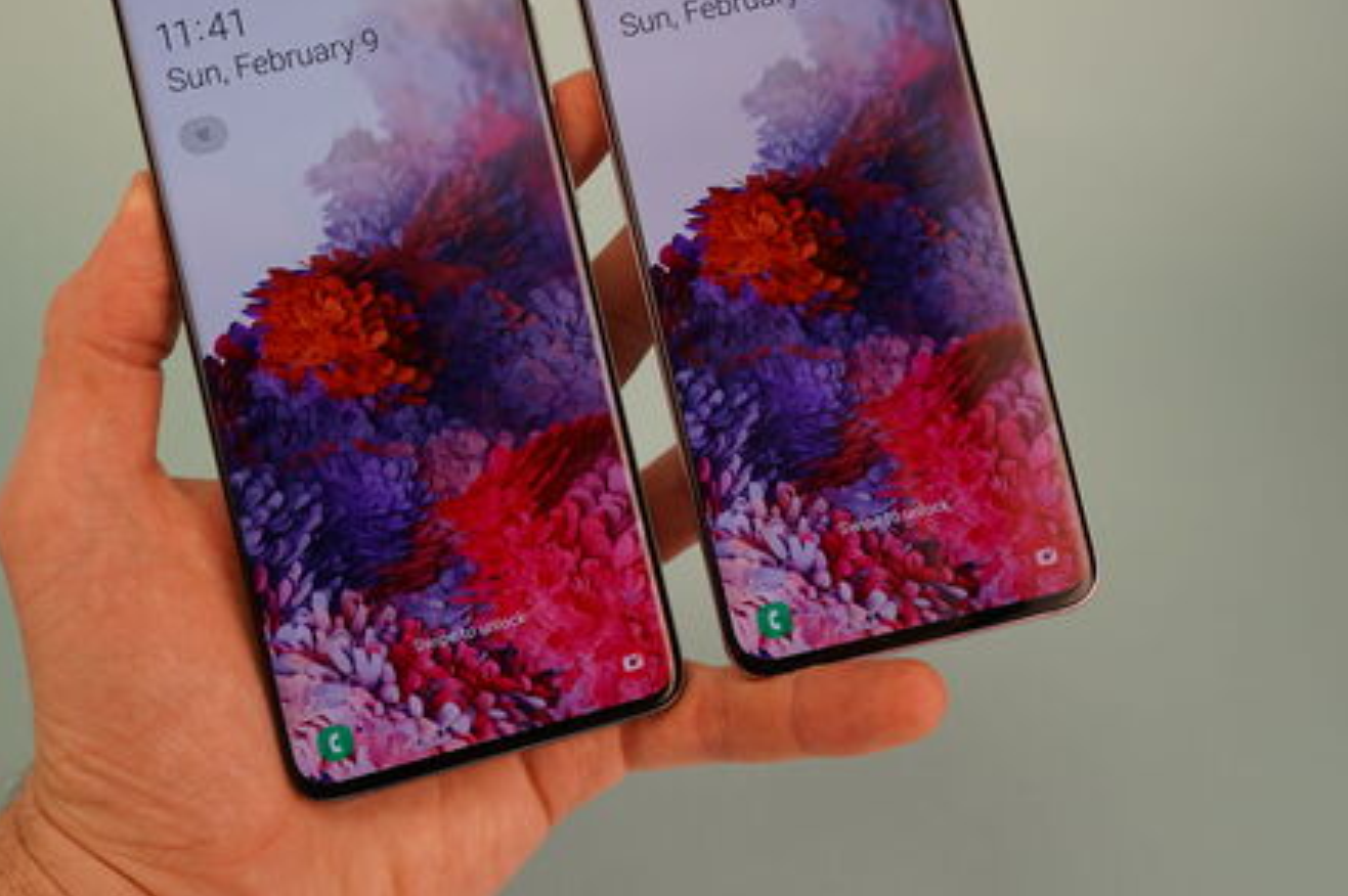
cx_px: 583
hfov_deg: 46.3
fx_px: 1571
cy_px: 275
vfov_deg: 31.5
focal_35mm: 42
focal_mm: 30
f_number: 4
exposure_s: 1/160
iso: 160
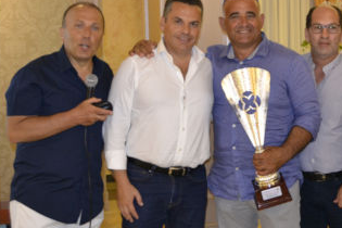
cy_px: 54
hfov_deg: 24.9
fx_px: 760
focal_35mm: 80
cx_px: 283
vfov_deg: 17.0
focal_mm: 28
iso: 2000
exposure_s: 1/60
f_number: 4
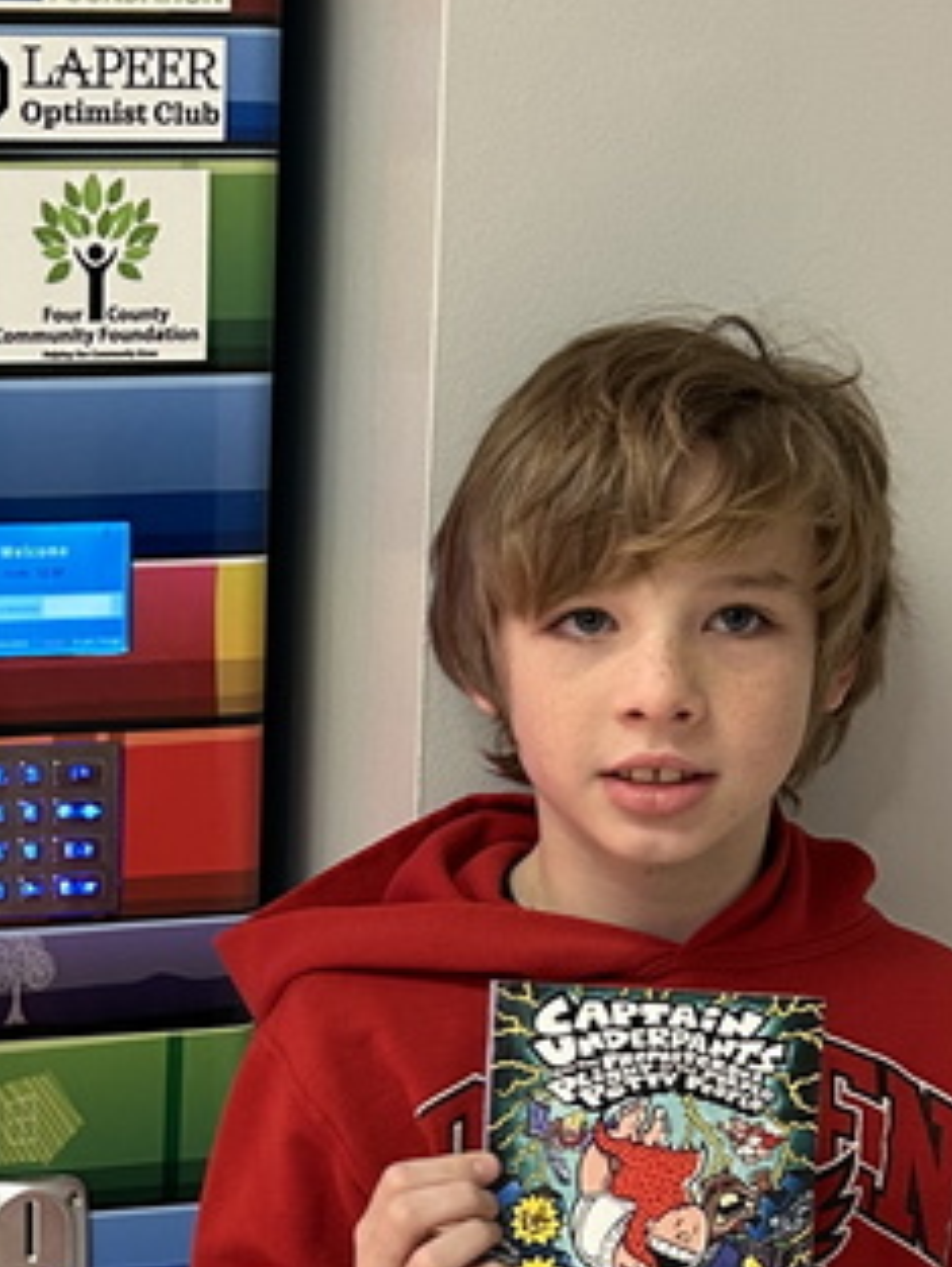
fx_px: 3115
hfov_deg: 16.9
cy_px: 1061
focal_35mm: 85
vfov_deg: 22.6
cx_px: -36
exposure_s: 1/60
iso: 160
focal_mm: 5.7
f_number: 1.5
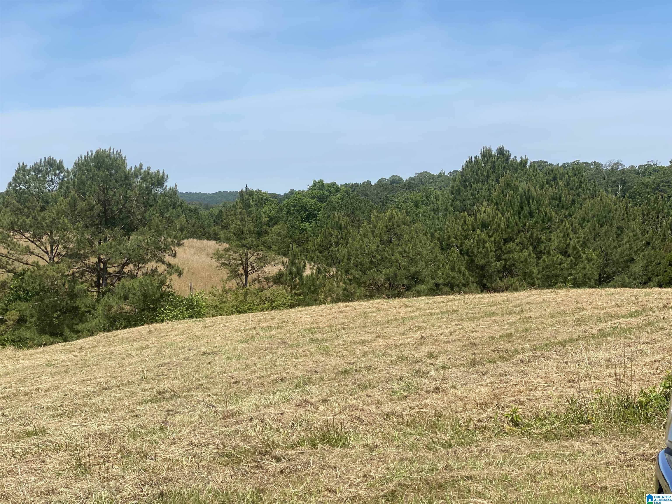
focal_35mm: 52
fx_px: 1009
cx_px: 336
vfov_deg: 28.0
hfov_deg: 36.8
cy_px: 252
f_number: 2
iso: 20
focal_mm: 6
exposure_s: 1/1653
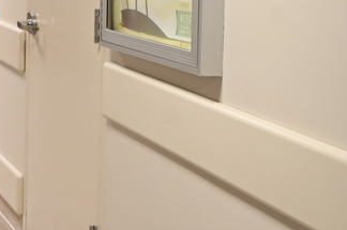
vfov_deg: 13.6
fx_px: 958
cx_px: -197
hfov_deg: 18.0
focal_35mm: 100
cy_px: 22
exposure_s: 1/125
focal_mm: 31.5
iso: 1400
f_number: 4
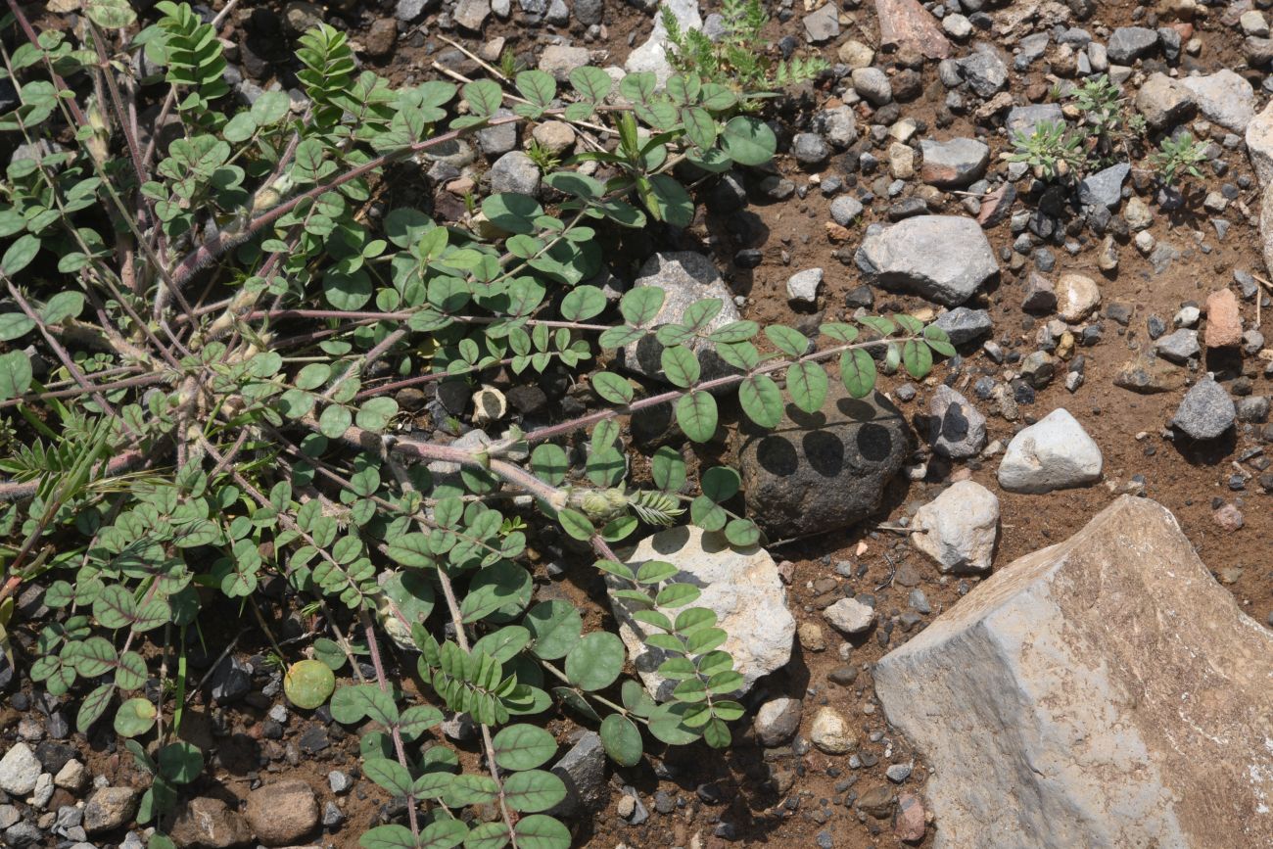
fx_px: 1980
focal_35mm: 56
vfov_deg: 24.2
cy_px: 424
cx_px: 636
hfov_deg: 35.6
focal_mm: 56
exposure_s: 1/125
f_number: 18
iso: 200
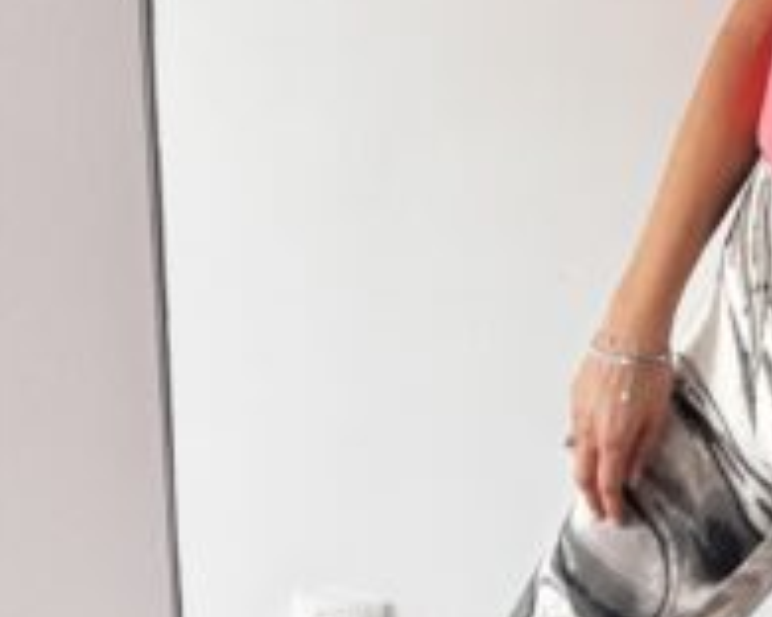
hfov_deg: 24.4
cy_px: 210
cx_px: 879
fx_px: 1645
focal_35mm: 72
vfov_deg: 21.2
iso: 200
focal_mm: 6.76
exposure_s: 1/97
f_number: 1.78
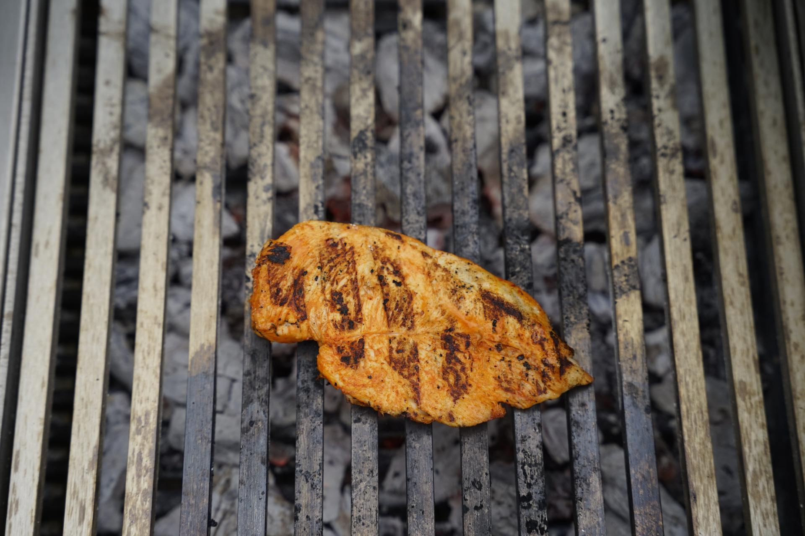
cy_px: 268
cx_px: 402
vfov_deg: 19.5
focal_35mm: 70
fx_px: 1565
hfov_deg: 28.8
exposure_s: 1/250
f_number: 3.5
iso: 160
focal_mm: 70
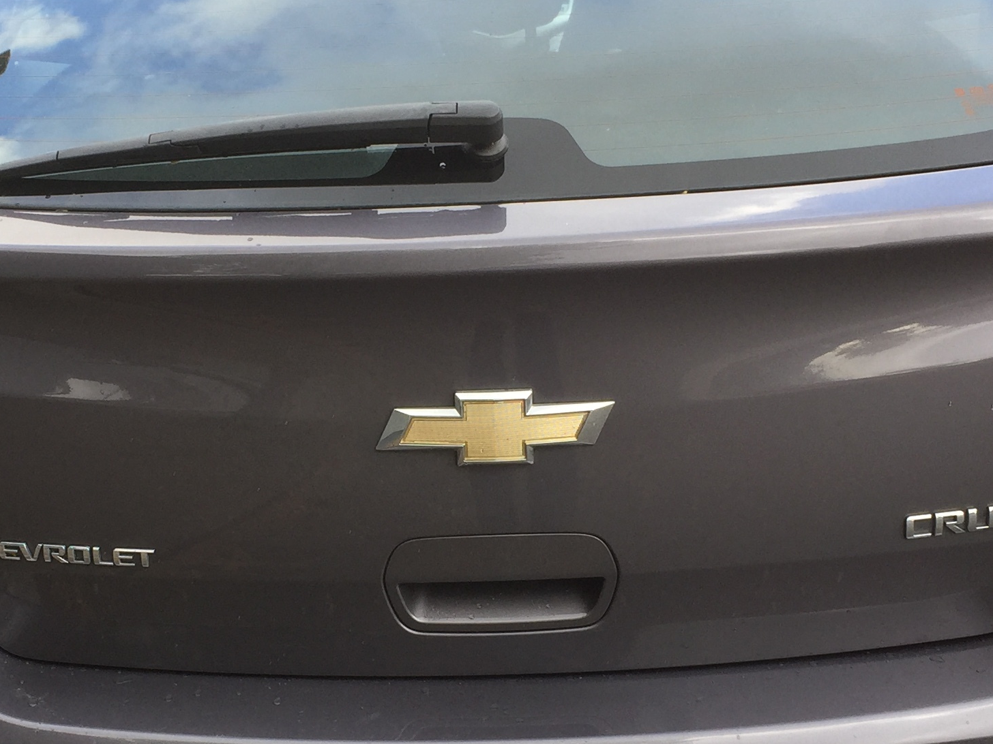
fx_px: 1865
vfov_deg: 22.5
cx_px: 413
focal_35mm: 65
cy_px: 484
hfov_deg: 29.8
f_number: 2.2
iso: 32
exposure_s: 1/165
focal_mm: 4.15
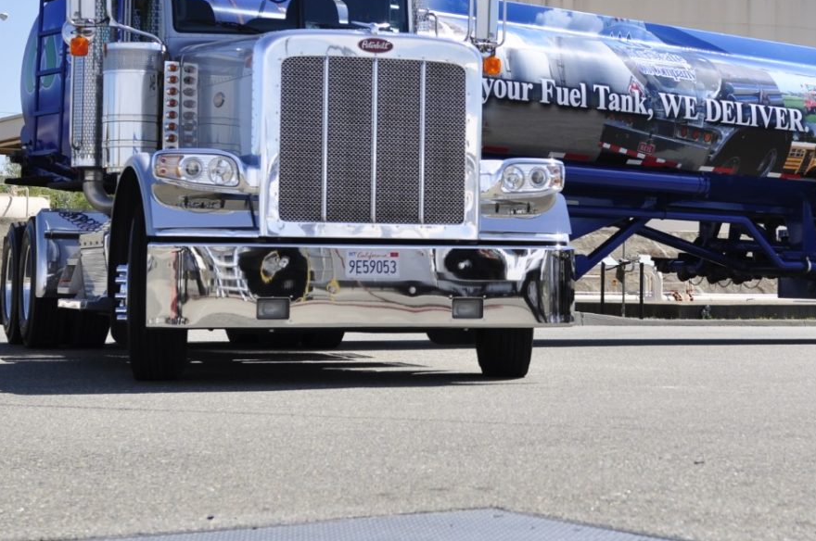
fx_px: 2014
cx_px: 563
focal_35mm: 89
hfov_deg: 22.8
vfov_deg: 15.3
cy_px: 155
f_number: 4
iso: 200
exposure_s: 1/1600
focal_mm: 34
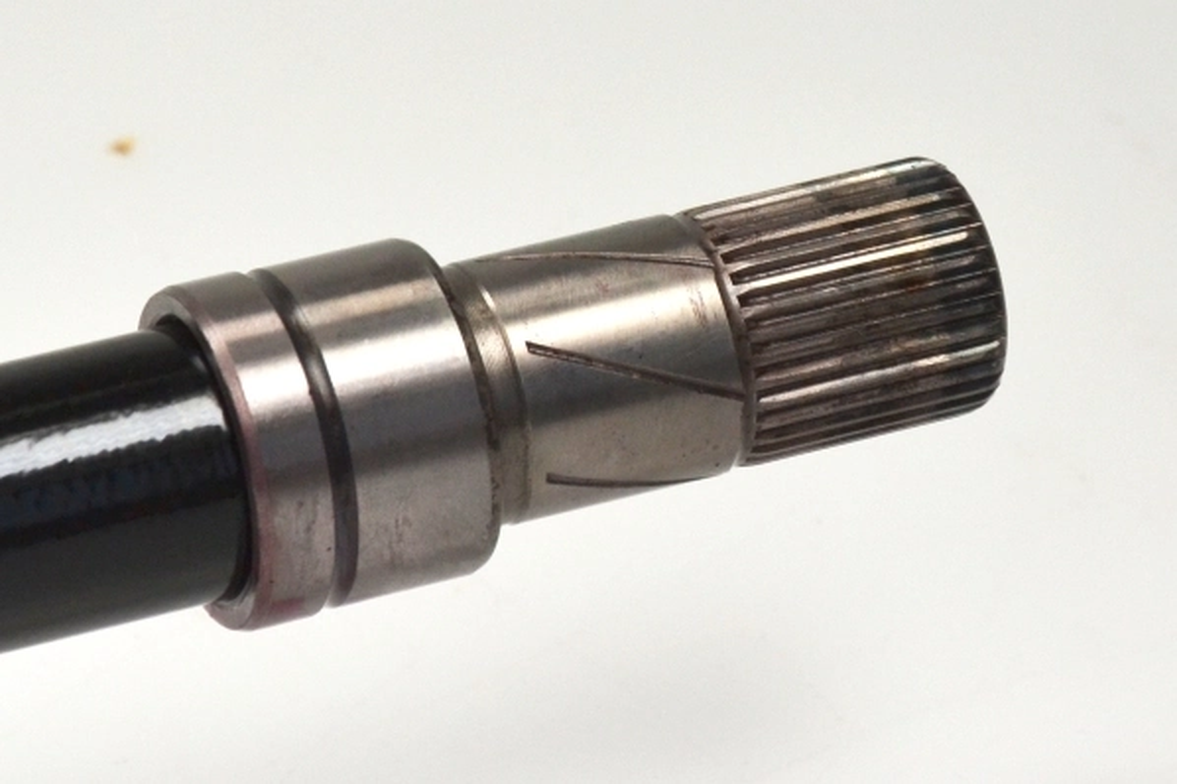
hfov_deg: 13.0
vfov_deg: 8.7
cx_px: 588
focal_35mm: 158
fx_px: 5146
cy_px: 392
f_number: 5.6
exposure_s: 1/500
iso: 280
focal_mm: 105
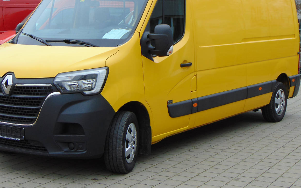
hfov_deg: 28.2
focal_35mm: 73
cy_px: 73
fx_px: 599
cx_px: 142
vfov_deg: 17.8
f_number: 3.5
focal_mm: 9
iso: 80
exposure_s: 1/50
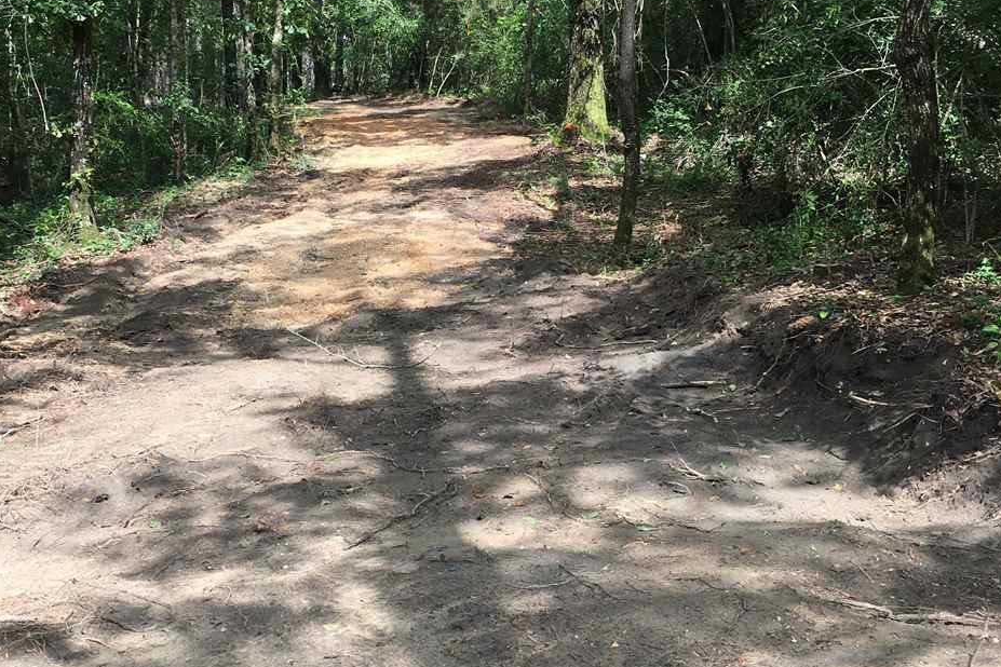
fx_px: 1390
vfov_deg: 27.0
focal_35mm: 50
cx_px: 393
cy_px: 346
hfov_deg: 39.4
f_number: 2.2
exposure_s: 1/509
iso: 25
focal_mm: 4.15
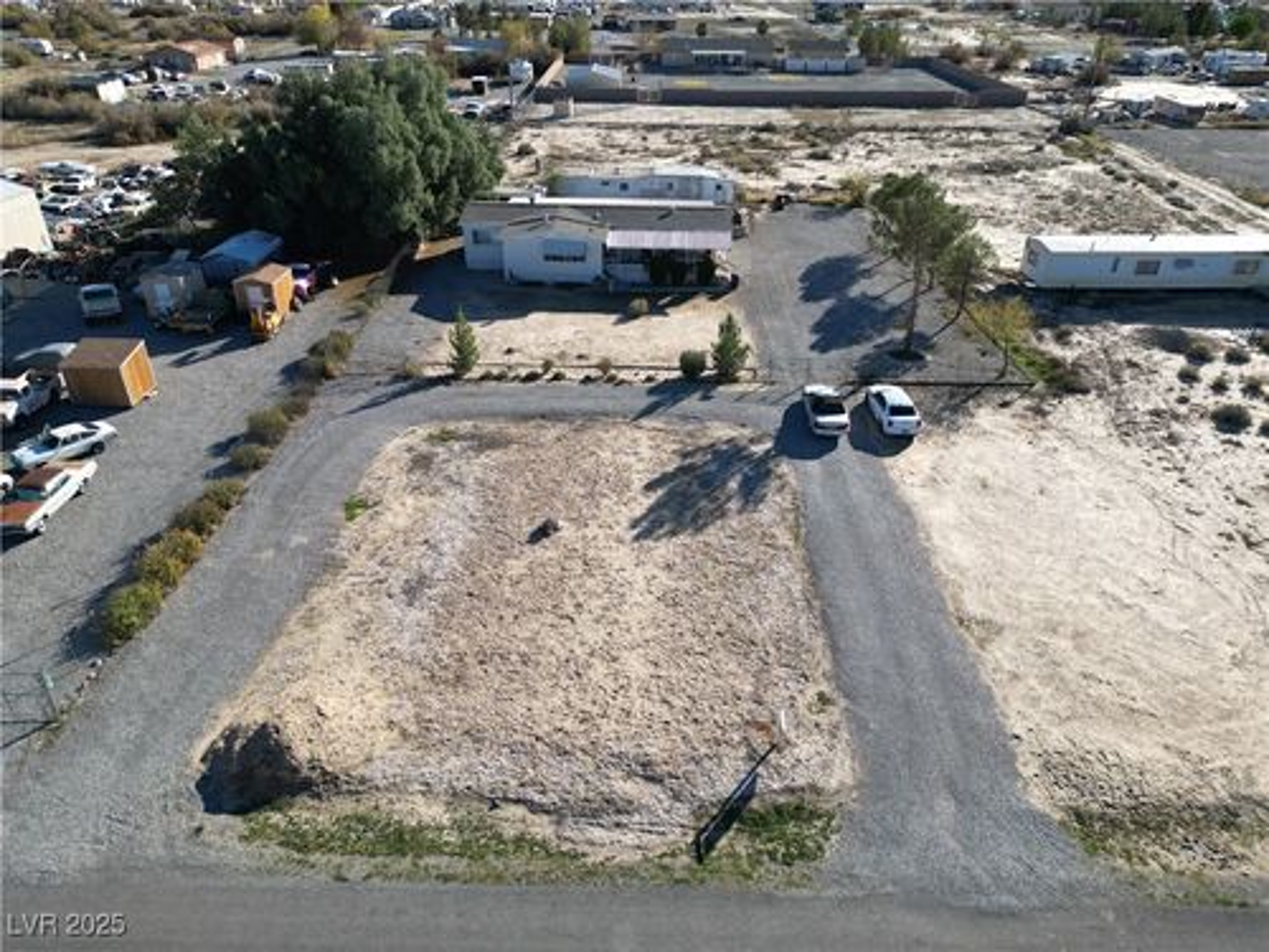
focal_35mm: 24
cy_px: 476
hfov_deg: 71.6
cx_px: 634
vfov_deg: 56.8
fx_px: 880
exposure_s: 1/2000
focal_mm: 6.72
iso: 110
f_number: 1.7
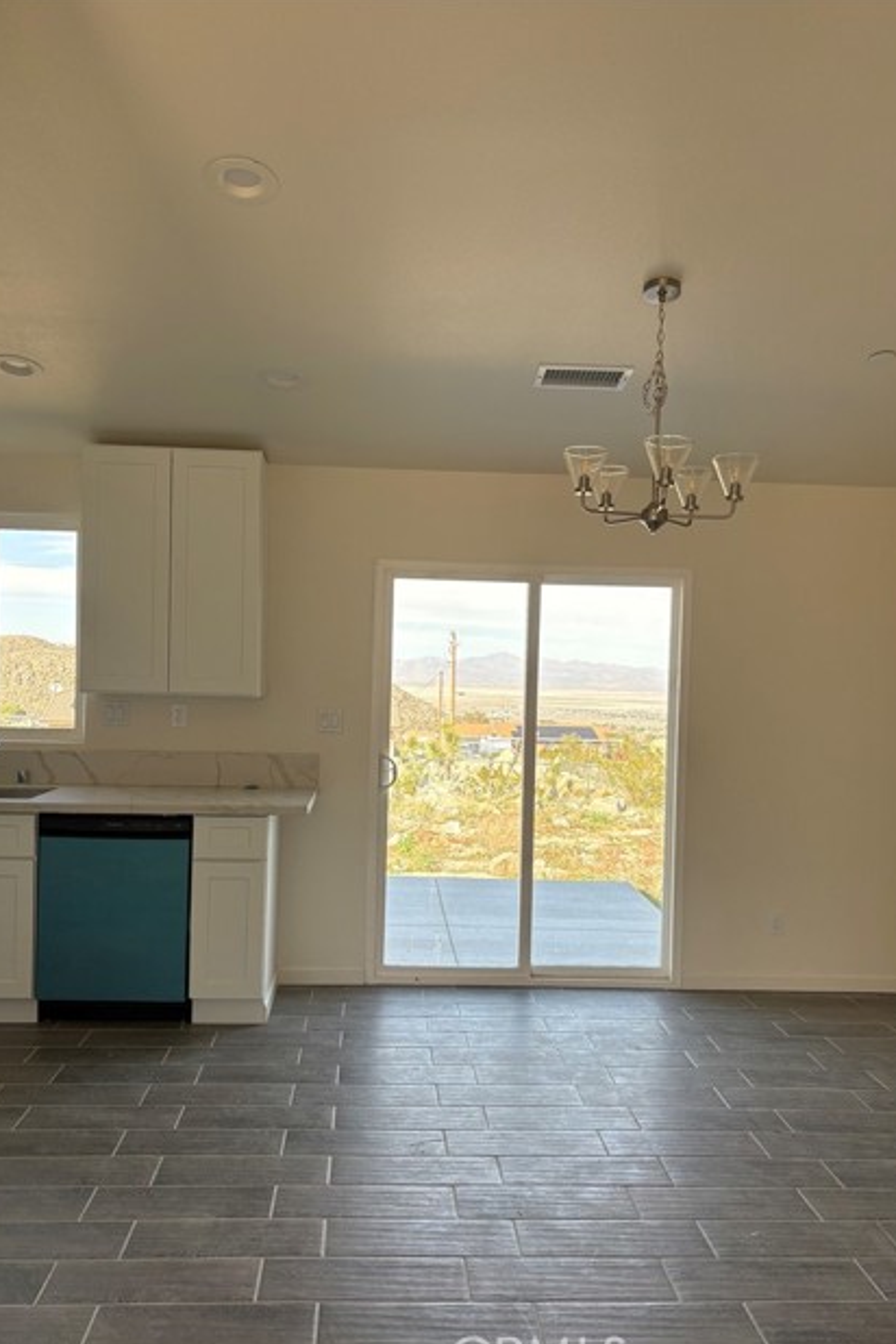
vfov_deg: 65.5
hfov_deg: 46.4
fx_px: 1045
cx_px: 441
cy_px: 692
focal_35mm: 28
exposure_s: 1/531
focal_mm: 5.96
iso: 64
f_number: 1.6
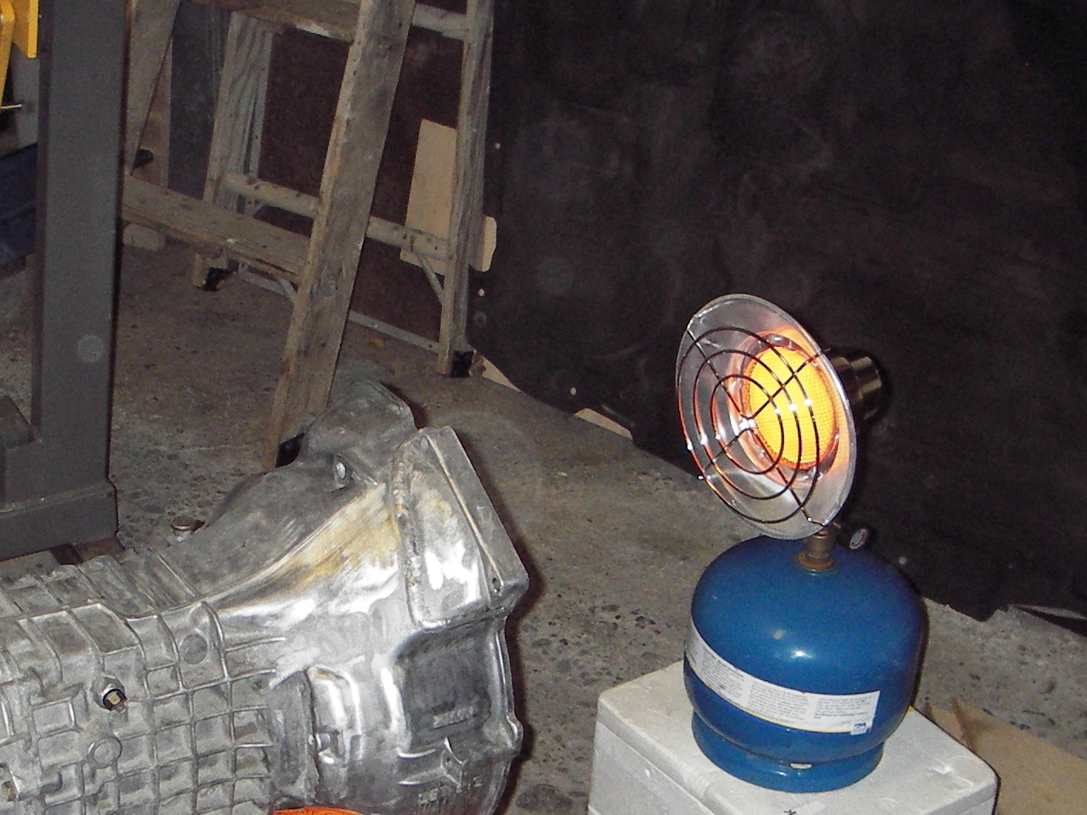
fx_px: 2166
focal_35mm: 69
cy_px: 705
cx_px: 462
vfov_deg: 20.9
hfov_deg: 28.1
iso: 125
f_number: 3.3
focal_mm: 6.3
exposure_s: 1/30
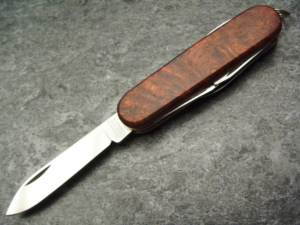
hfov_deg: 52.6
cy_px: 112
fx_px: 303
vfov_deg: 40.7
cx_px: 150
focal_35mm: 35
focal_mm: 7.8
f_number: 2.8
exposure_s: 1/20
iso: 200
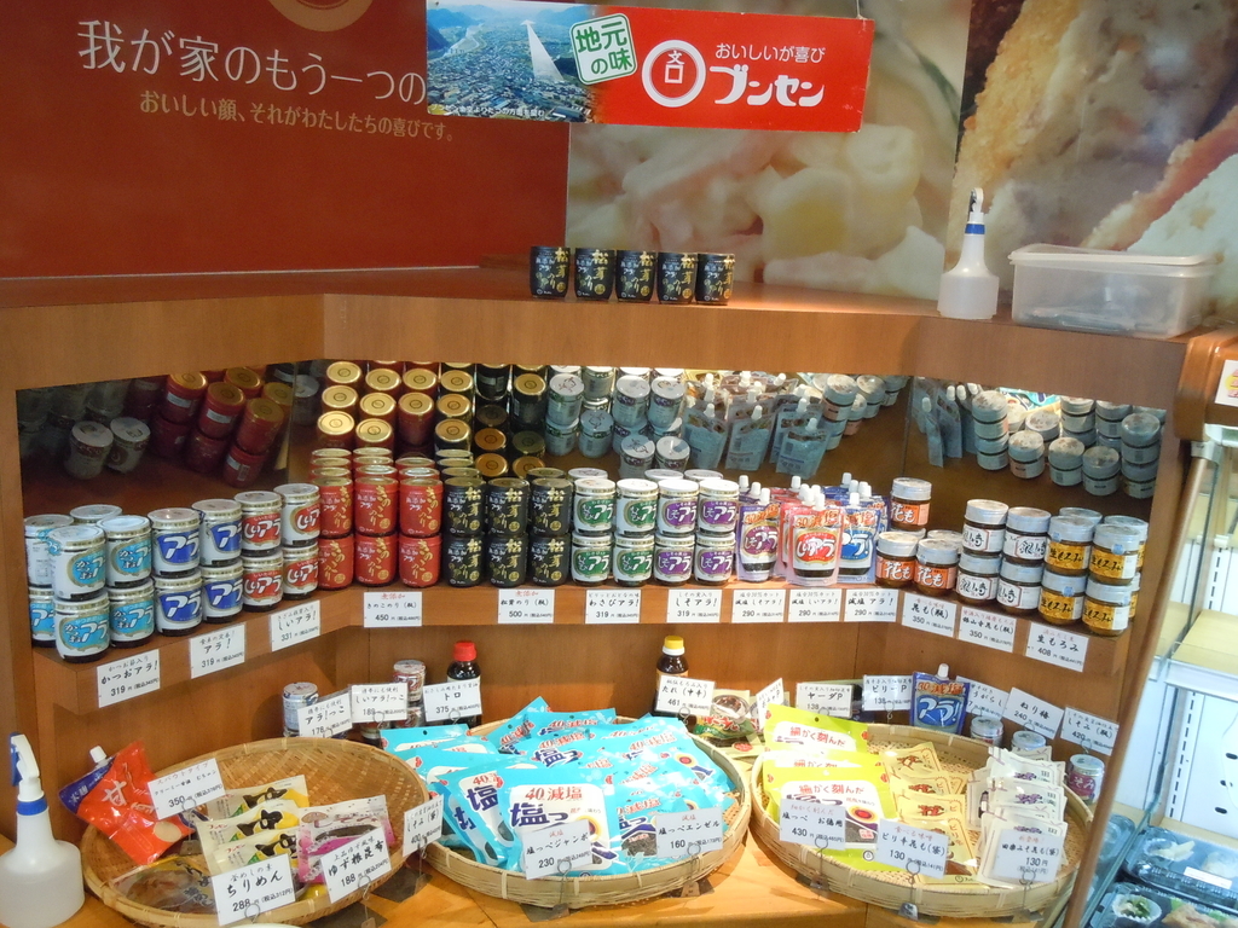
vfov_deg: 42.9
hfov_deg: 55.4
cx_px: 619
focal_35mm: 33
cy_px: 464
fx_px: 1180
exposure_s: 1/60
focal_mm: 5.9
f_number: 4
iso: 800
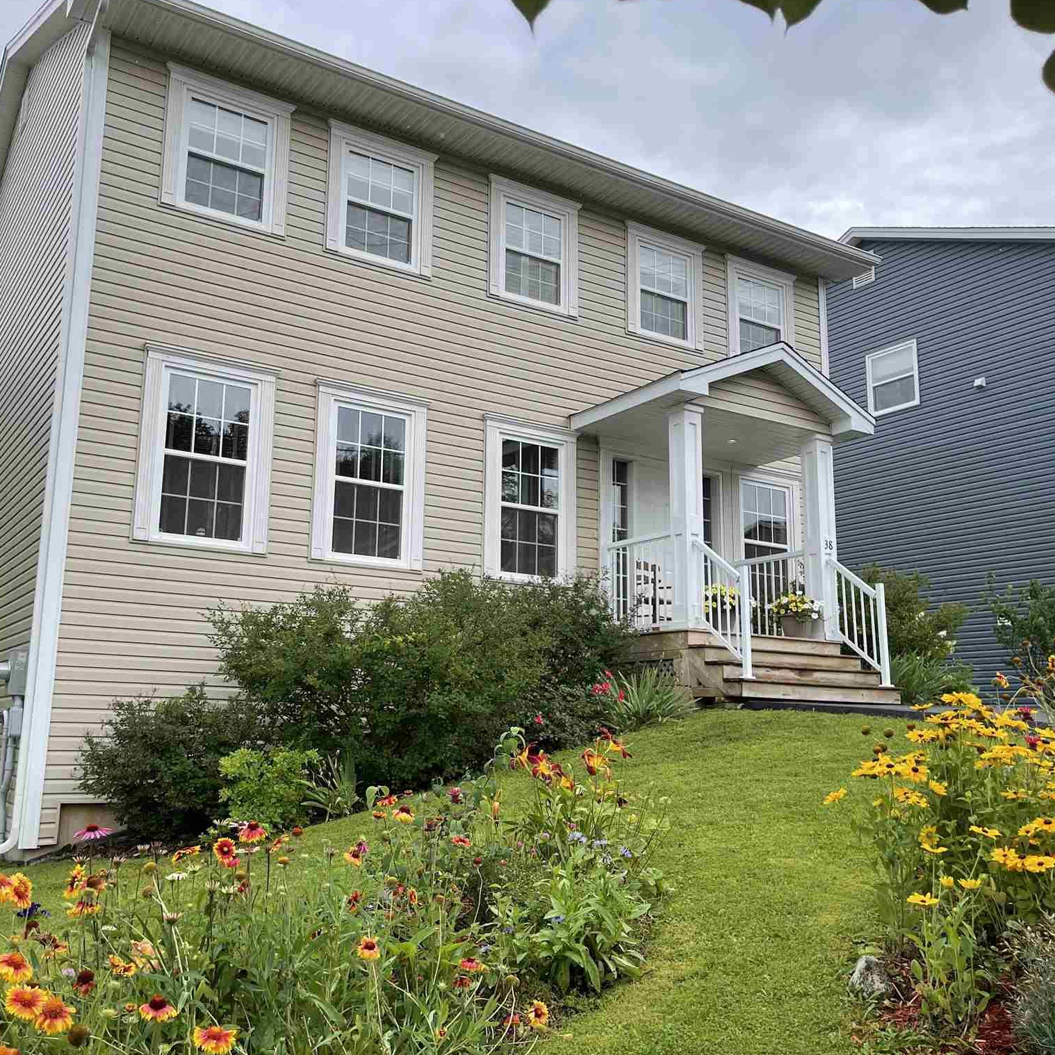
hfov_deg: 52.4
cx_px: 462
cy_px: 524
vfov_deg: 52.5
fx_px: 1069
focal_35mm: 31
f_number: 1.6
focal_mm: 5.1
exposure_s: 1/1883
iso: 32
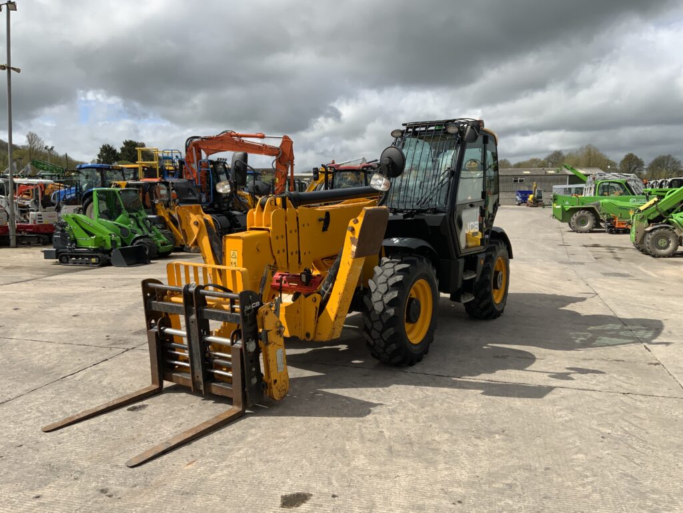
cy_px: 256
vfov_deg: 48.2
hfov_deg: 61.7
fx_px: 572
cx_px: 342
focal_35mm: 29
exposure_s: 1/2959
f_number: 1.8
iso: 20
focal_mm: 3
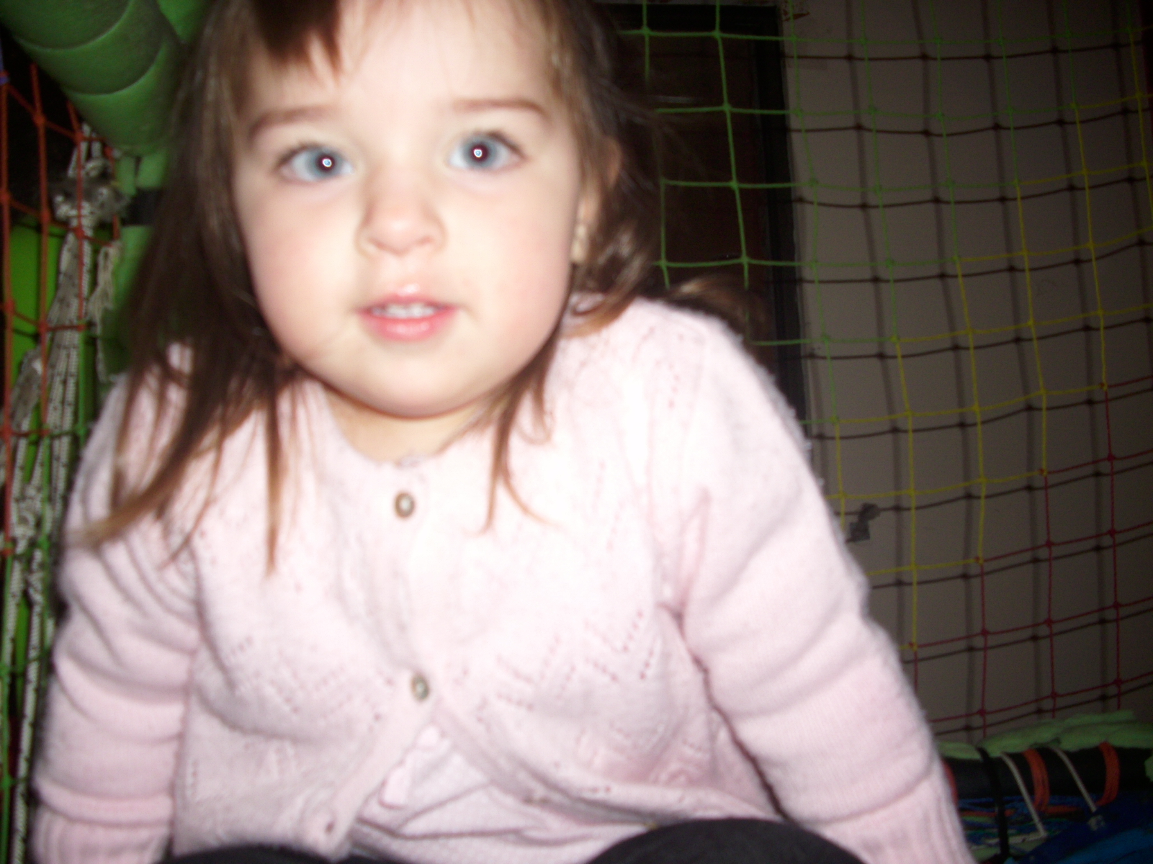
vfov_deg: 45.4
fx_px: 1033
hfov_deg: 58.4
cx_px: 576
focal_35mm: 31
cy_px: 432
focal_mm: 6.2
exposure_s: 1/30
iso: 50
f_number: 2.8
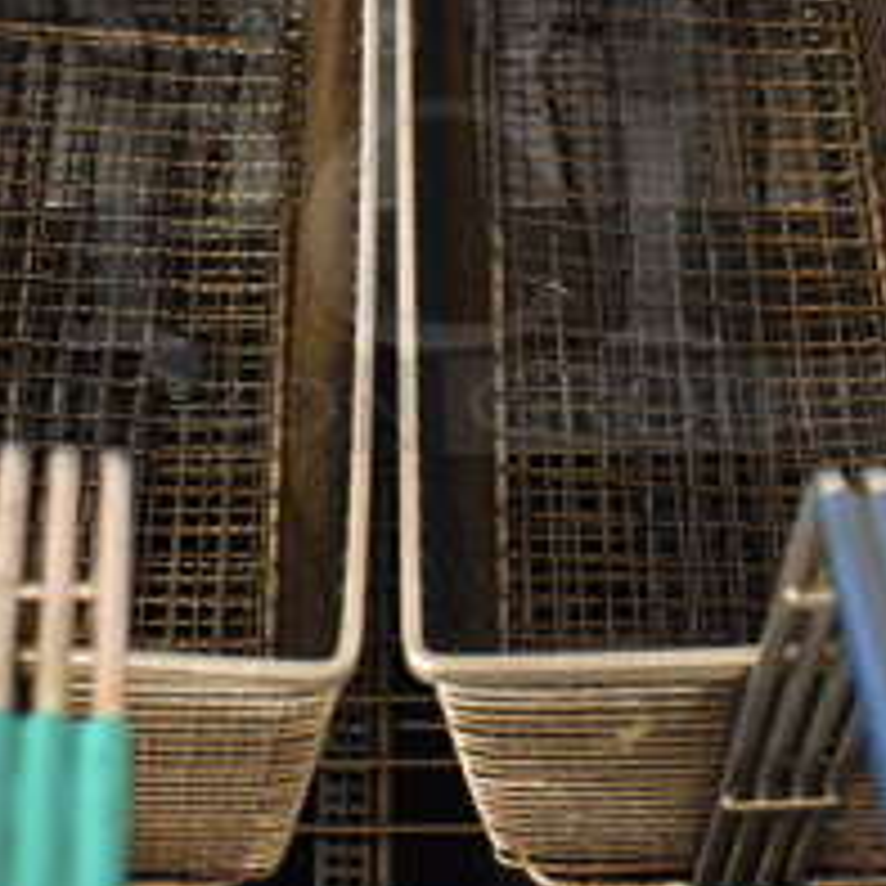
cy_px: 216
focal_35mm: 71
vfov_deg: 24.0
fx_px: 2056
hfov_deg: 24.3
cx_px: 391
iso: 4500
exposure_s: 1/125
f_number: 3.5
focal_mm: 18
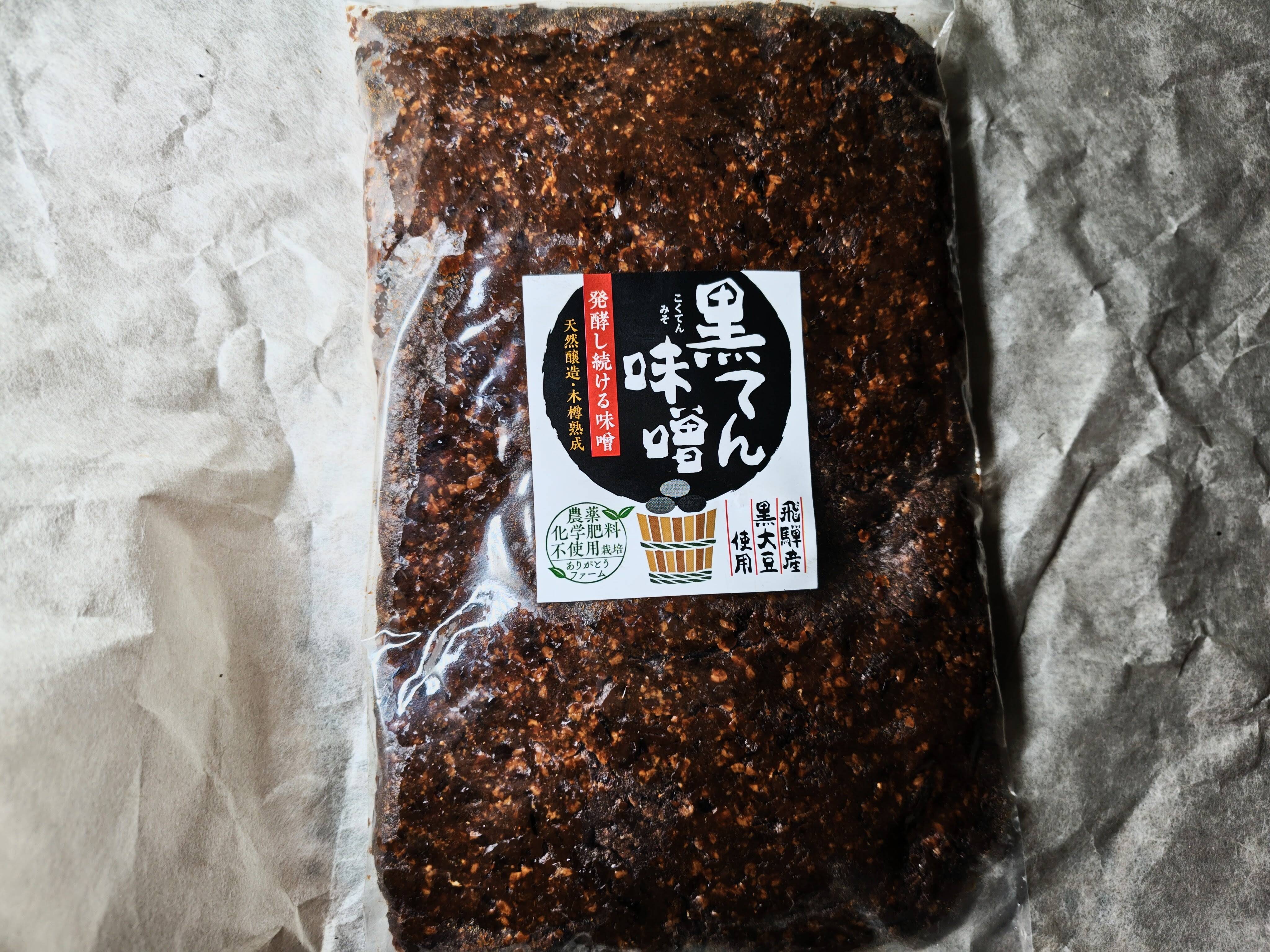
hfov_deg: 73.9
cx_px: 635
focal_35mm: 23
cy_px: 476
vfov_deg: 58.9
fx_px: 844
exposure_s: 1/120
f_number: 1.9
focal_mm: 5.56
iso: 144
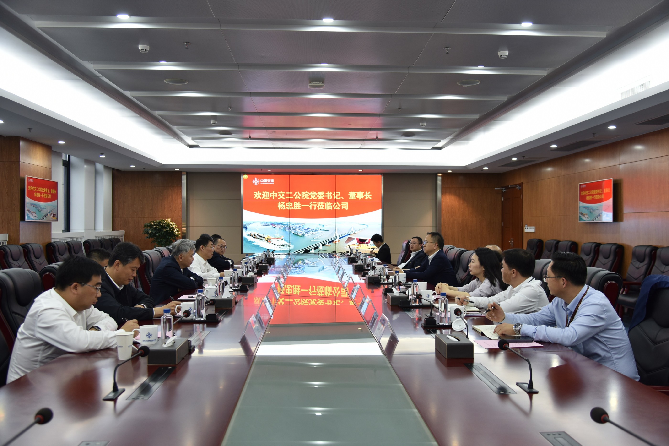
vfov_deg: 42.3
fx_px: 576
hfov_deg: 60.3
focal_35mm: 31
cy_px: 223
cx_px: 334
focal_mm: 31
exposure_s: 1/40
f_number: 4
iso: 400
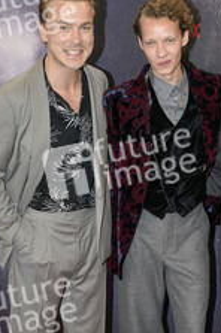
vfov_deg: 28.6
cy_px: 239
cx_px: 163
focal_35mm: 70
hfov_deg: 19.3
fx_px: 647
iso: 640
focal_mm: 39
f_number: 5.6
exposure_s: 1/160
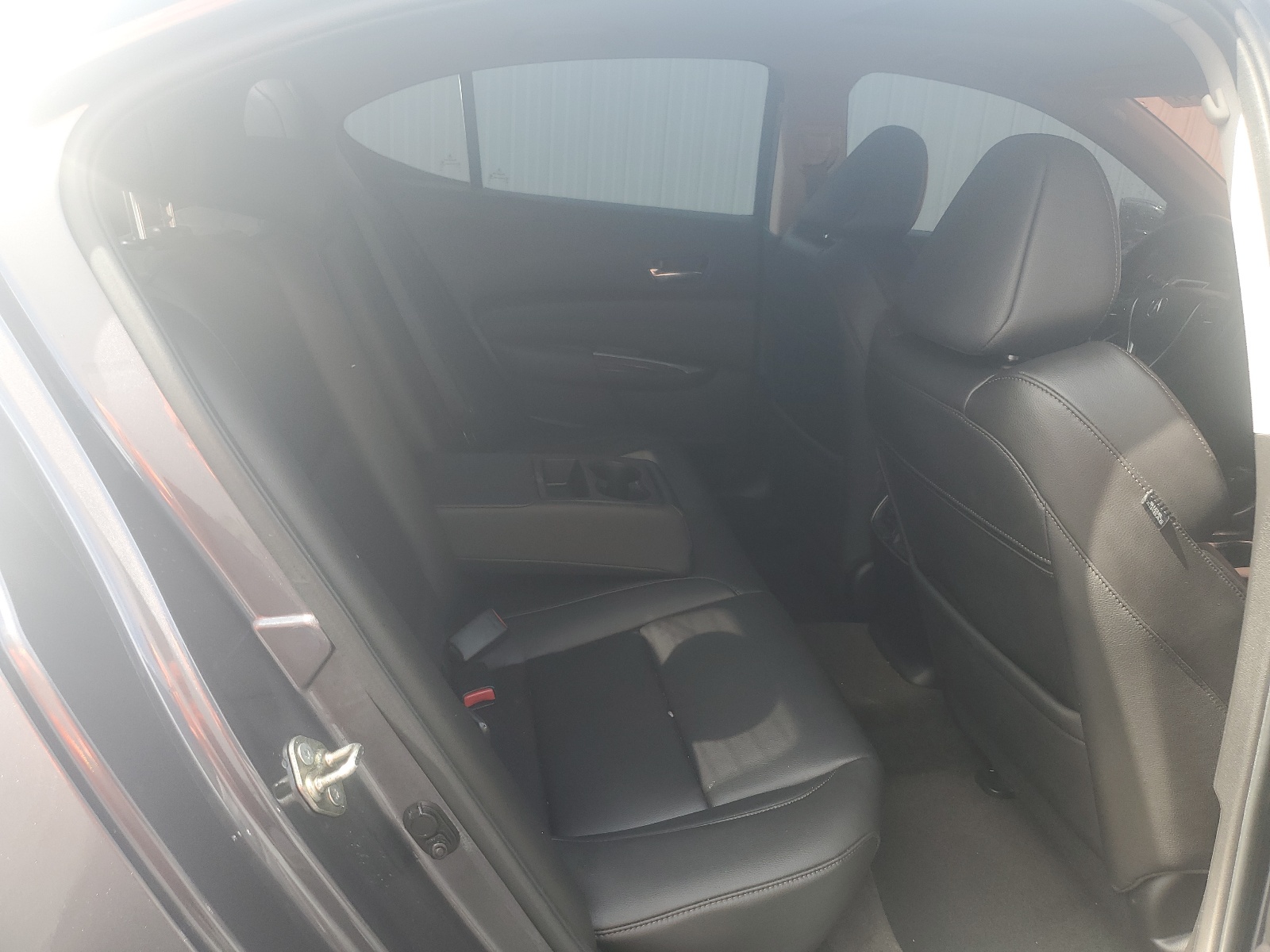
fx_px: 954
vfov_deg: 53.1
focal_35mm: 26
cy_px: 476
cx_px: 635
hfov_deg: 67.3
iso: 50
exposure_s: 1/200
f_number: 1.5
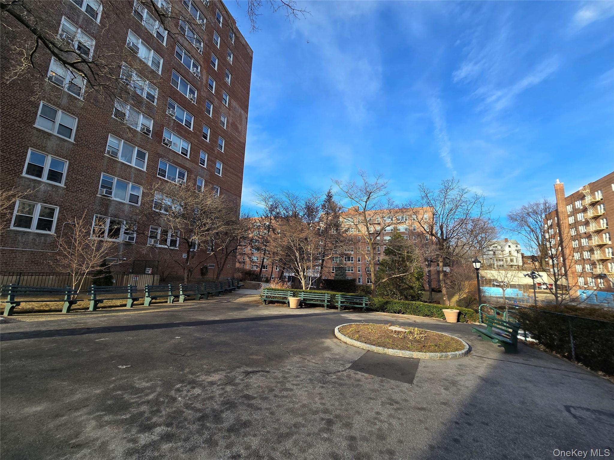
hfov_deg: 106.2
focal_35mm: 13
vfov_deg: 89.9
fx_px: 231
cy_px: 230
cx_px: 307
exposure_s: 1/767
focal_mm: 2.2
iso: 50
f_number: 2.2
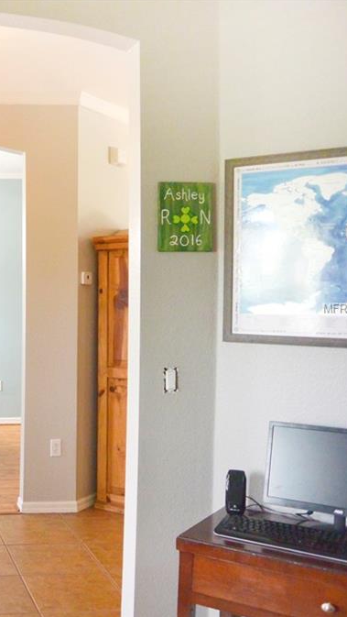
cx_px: -94
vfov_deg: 47.3
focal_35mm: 43
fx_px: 703
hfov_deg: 24.5
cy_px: 308
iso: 400
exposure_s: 1/60
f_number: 3.5
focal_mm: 10
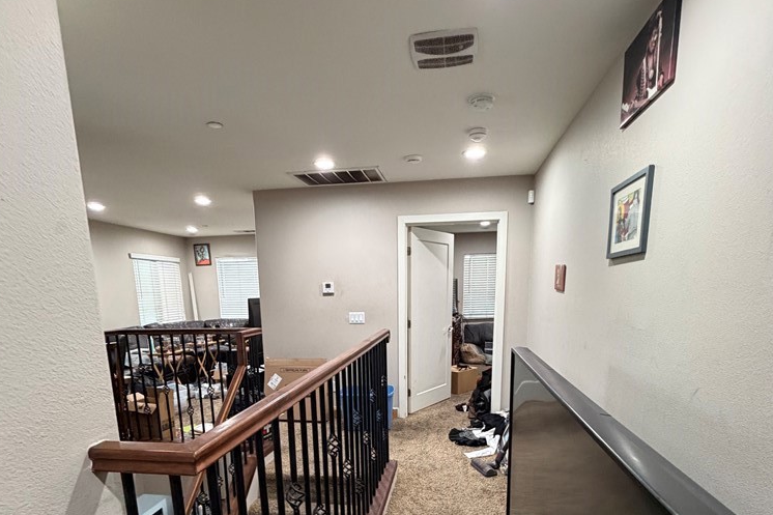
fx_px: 429
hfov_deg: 84.0
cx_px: 384
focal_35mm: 20
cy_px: 374
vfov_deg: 59.2
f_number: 2.2
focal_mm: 2.22
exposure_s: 1/60
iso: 400
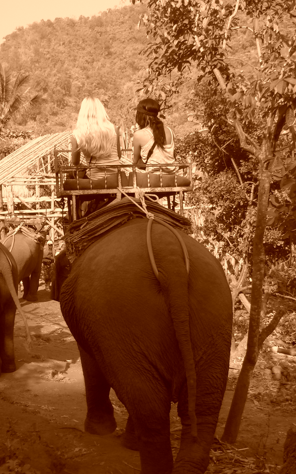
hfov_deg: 25.8
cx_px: 168
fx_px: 646
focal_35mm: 50
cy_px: 236
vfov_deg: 40.3
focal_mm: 5.8
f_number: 2.6
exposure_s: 1/320
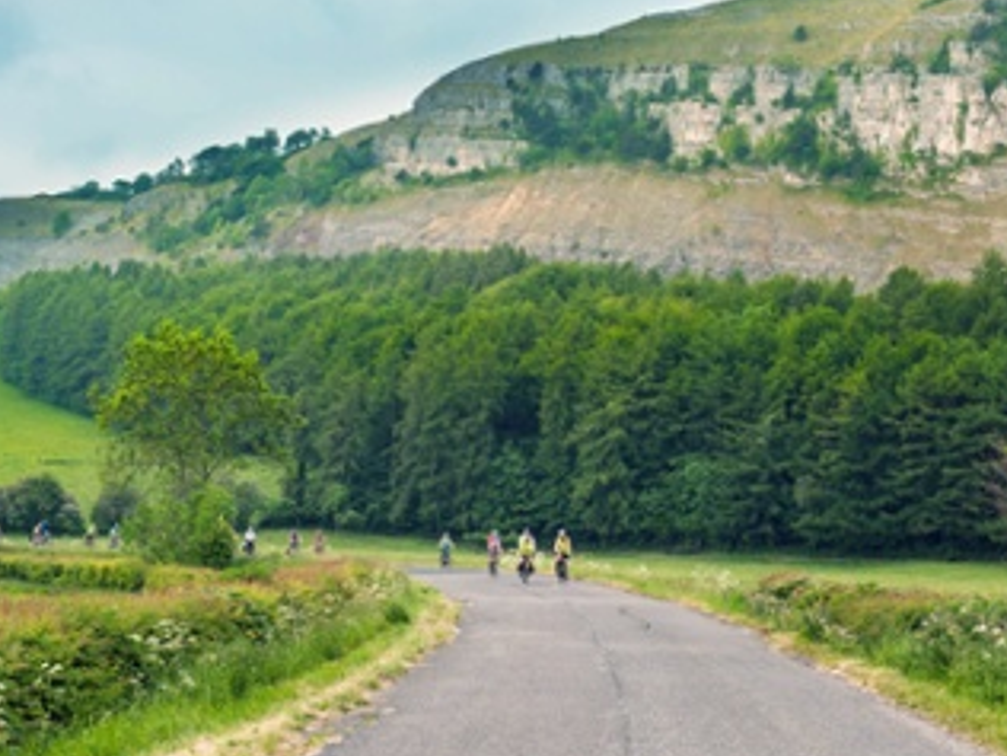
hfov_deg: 27.8
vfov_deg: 21.0
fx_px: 2036
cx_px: 558
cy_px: 469
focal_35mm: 70
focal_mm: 50
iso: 640
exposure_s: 1/2000
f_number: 5
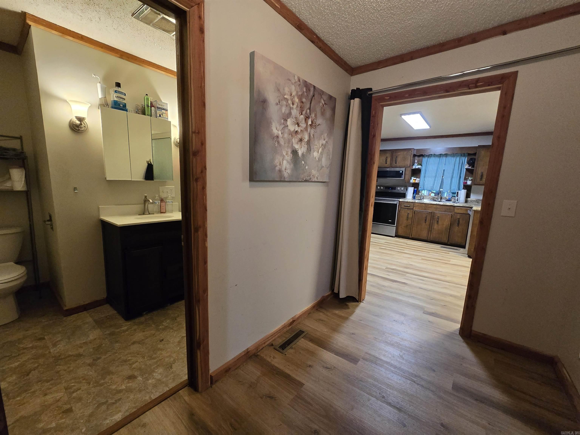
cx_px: 290
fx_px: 218
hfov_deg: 106.2
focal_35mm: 13
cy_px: 218
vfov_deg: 89.9
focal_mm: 2.2
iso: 500
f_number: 2.2
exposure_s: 1/60
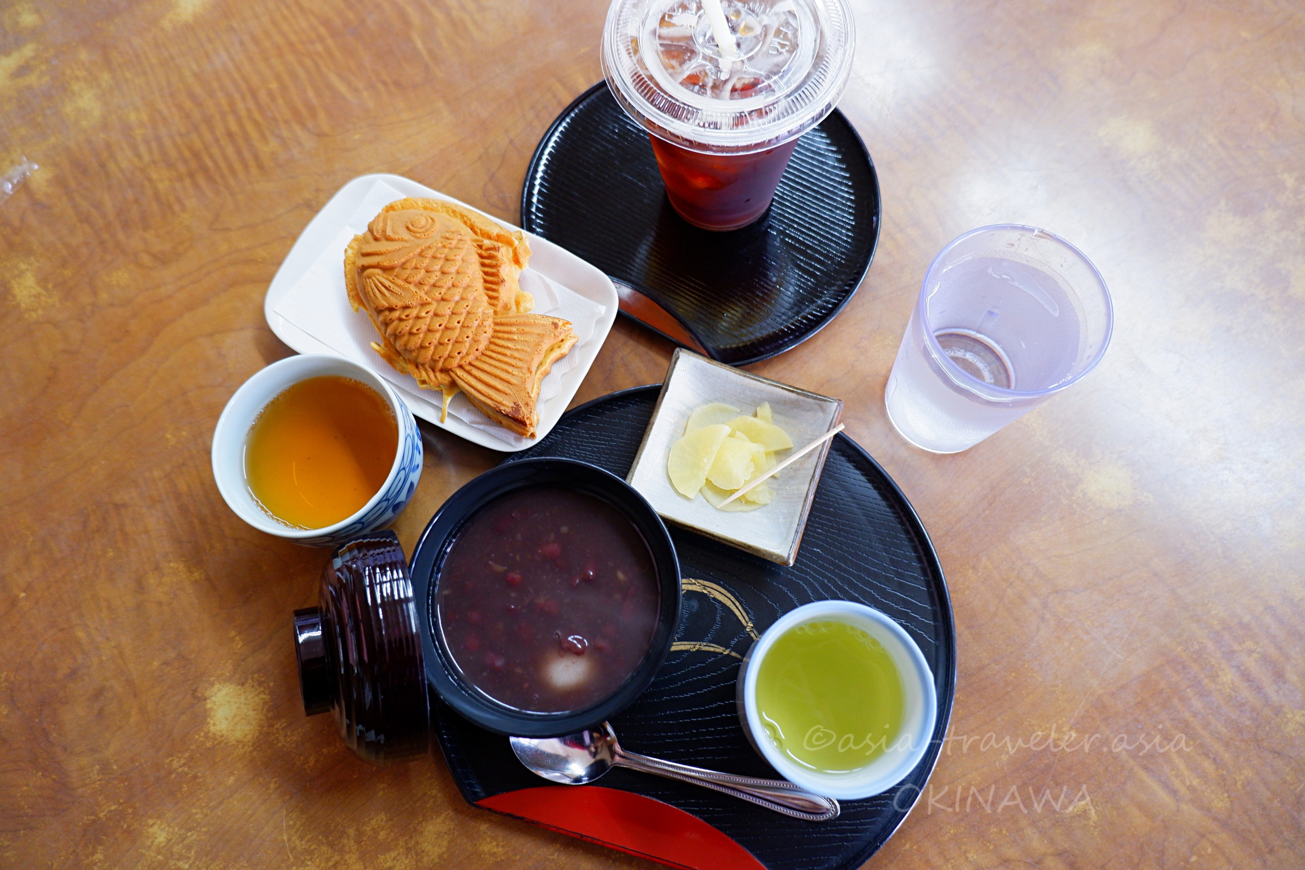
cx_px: 652
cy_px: 435
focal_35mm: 23
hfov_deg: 76.1
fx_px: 834
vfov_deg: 55.1
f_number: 3.5
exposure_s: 1/34
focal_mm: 15
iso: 800
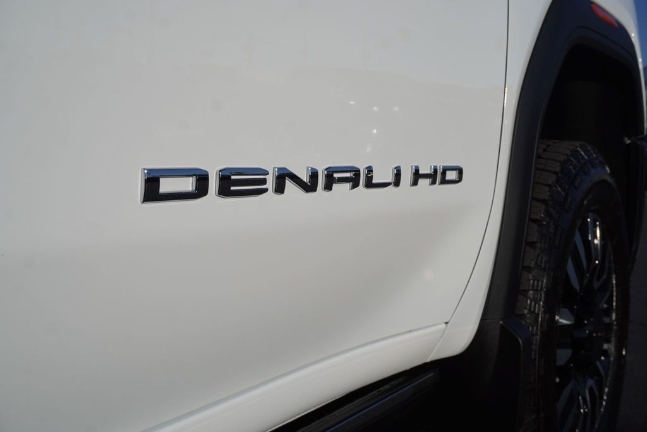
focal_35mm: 44
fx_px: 782
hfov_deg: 44.9
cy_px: 216
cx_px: 324
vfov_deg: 30.9
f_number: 9
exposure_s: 1/640
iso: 100
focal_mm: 29
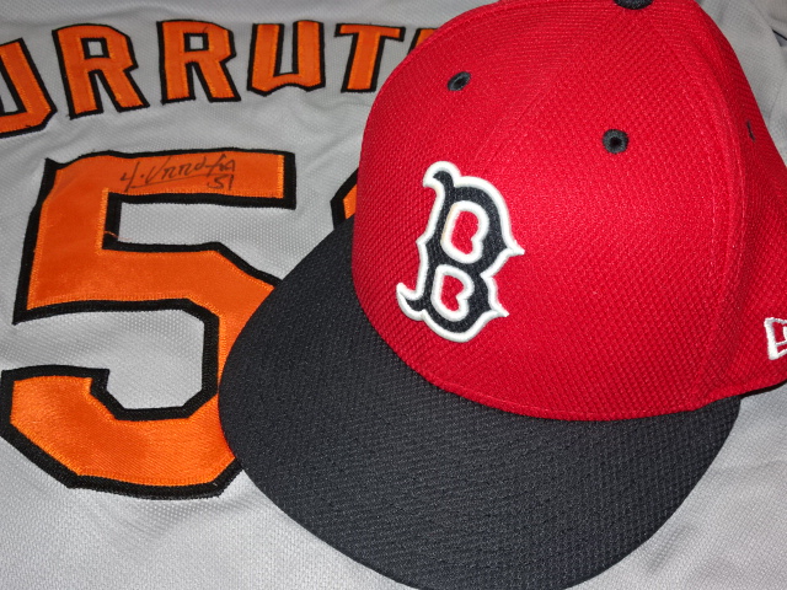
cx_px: 394
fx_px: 1182
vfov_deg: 28.0
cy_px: 295
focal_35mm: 52
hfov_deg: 36.8
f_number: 4.5
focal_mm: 8.84
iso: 200
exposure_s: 1/60
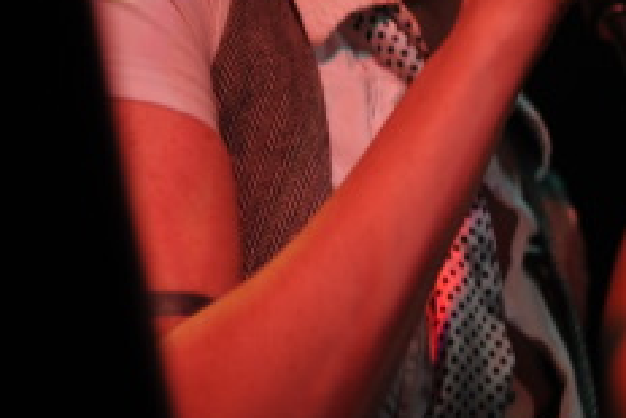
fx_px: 3219
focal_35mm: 185
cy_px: -111
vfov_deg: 7.4
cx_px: 853
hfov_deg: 10.8
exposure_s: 1/60
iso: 250
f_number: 2
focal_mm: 50
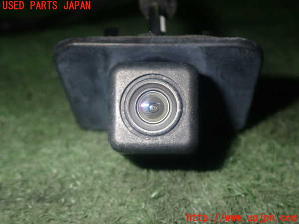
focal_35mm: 47
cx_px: 150
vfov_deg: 30.9
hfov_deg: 40.4
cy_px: 112
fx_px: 406
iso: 250
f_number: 9
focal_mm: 8.4
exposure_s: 1/50
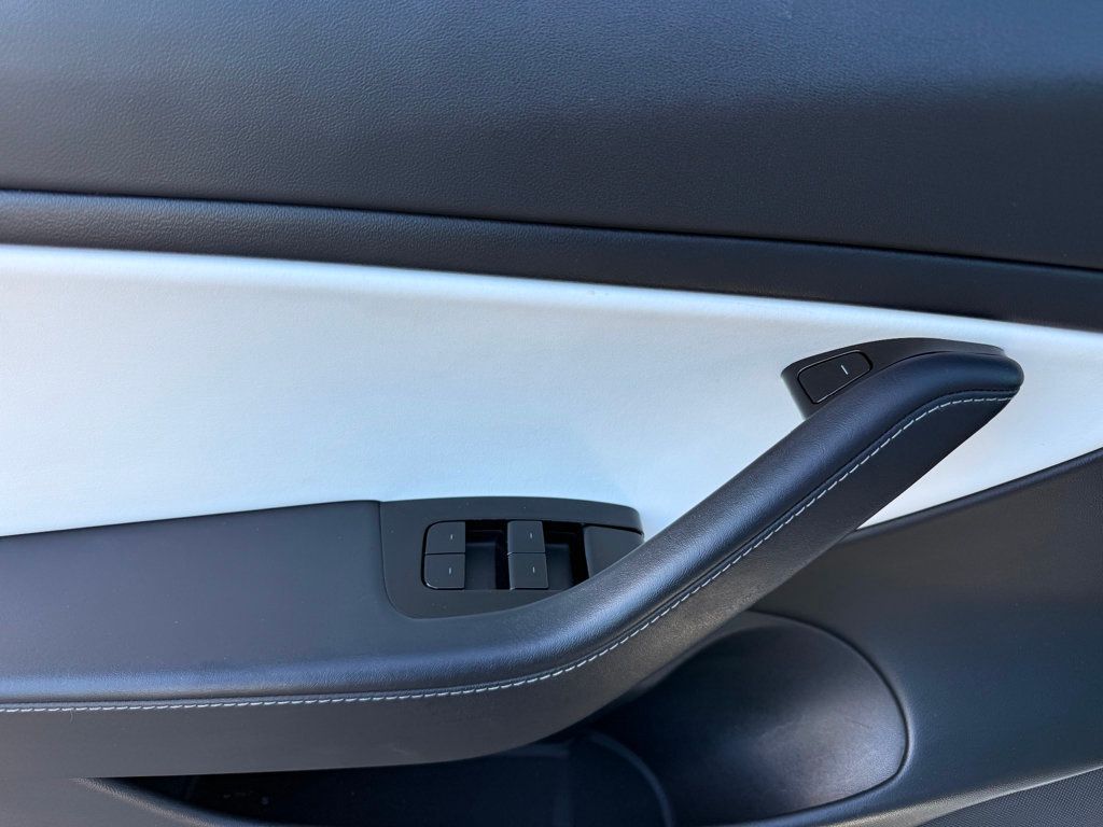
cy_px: 414
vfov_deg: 56.8
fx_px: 765
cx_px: 552
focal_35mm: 24
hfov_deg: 71.6
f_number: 1.78
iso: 80
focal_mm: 6.76
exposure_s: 1/363
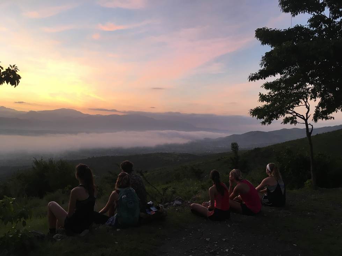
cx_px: 171
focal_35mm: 29
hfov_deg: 61.7
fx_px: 286
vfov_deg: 48.2
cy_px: 128
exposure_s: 1/33
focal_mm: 4.15
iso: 32
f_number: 2.2
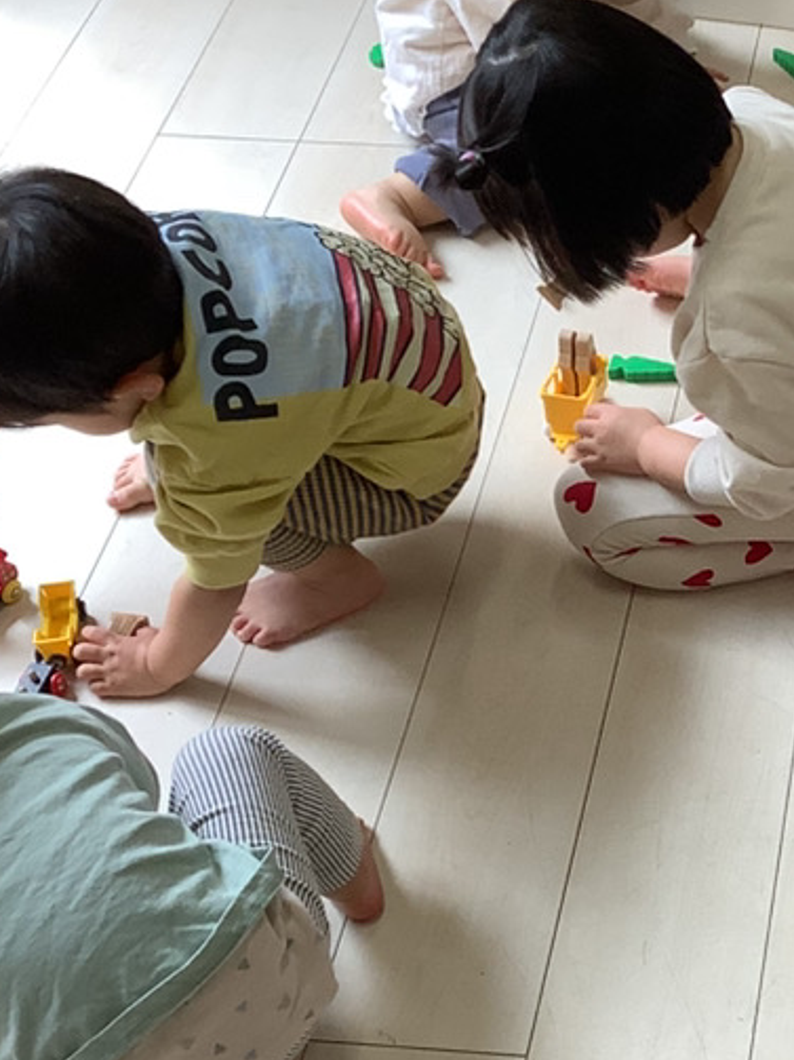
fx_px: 2264
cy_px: 645
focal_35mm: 74
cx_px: 765
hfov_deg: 19.4
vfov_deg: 26.3
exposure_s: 1/120
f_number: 2.4
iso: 50
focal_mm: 3.3
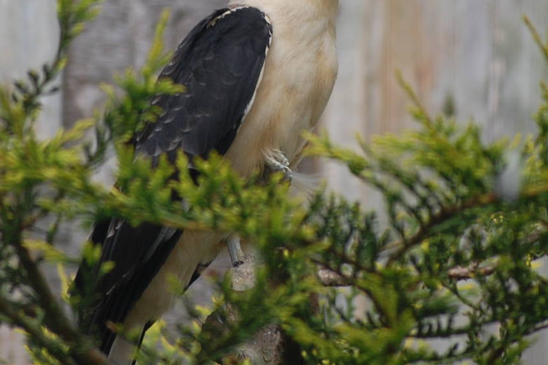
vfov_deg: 2.4
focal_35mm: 574
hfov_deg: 3.6
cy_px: 44
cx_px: 238
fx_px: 8738
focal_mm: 200
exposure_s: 1/500
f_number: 5.6
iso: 400
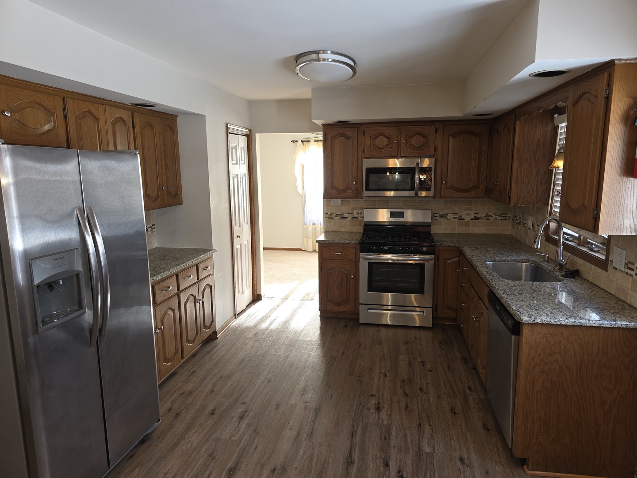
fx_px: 423
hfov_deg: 73.9
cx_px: 318
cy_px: 239
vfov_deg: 58.9
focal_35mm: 23
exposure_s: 1/60
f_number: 1.7
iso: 80
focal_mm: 6.3
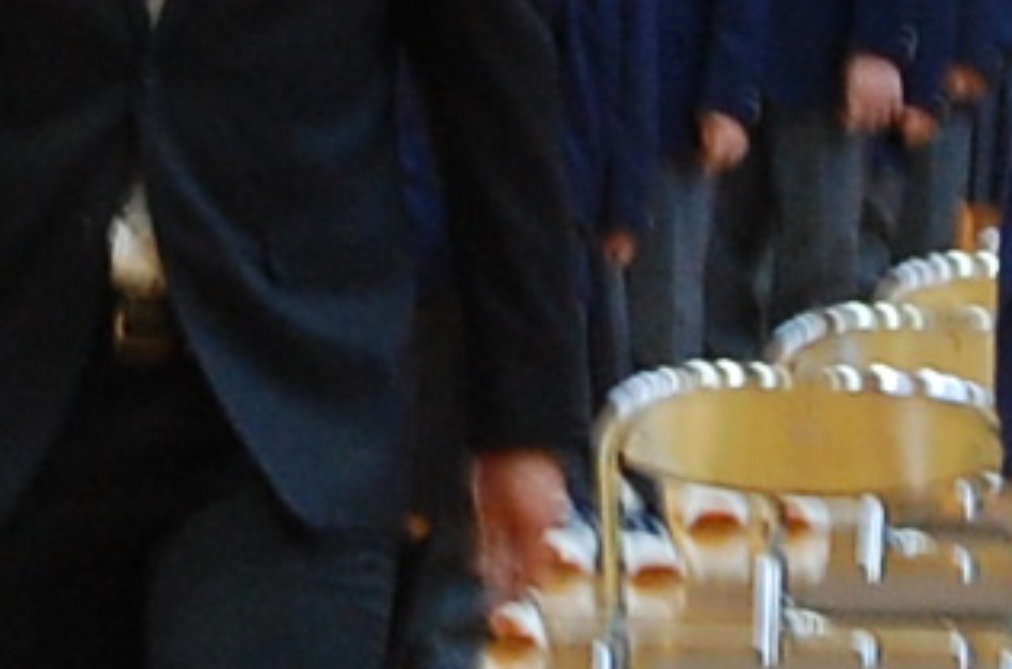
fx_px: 13532
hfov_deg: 4.3
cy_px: 205
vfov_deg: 2.8
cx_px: 154
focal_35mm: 483
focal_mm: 45
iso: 800
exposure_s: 1/20
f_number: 7.1
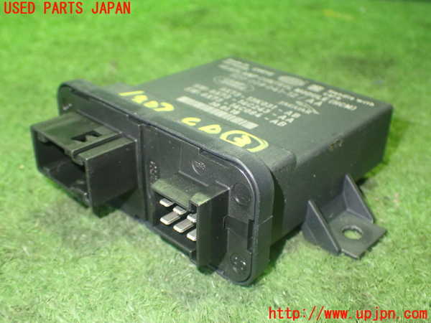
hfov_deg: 45.8
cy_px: 162
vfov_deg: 35.1
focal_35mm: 41
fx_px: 510
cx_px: 216
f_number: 2.8
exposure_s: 1/25
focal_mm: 7.31
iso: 800
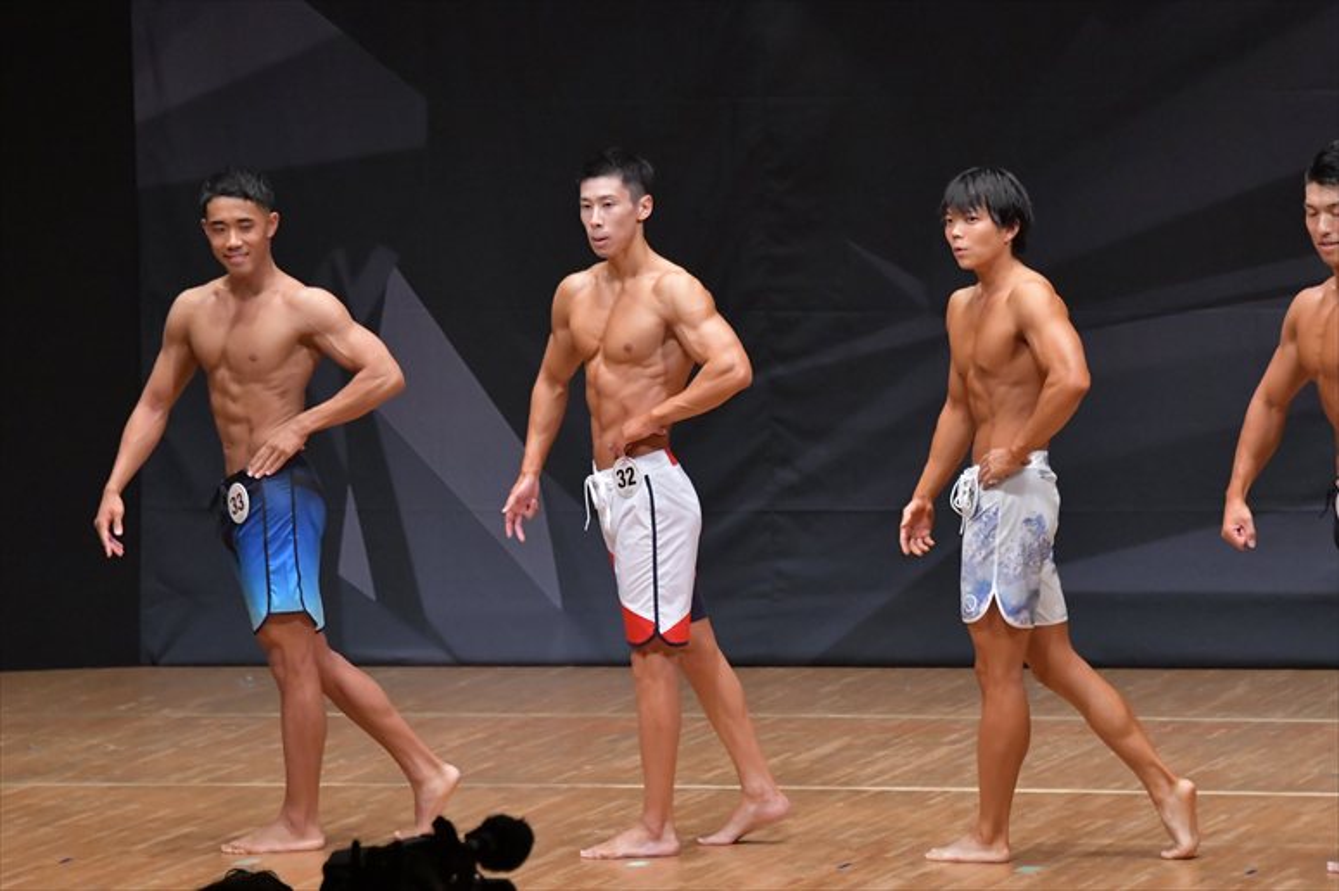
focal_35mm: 255
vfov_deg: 5.4
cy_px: 446
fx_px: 9480
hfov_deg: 8.1
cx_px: 670
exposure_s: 1/400
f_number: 5.6
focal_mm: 170
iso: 6400
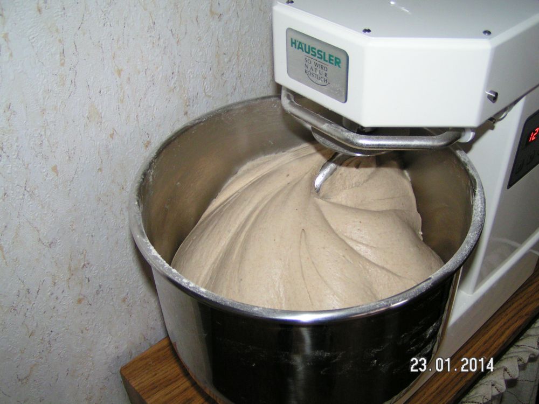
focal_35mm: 38
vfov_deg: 37.7
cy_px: 202
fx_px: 592
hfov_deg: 49.0
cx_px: 270
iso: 200
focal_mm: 5.8
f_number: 2.8
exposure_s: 1/40
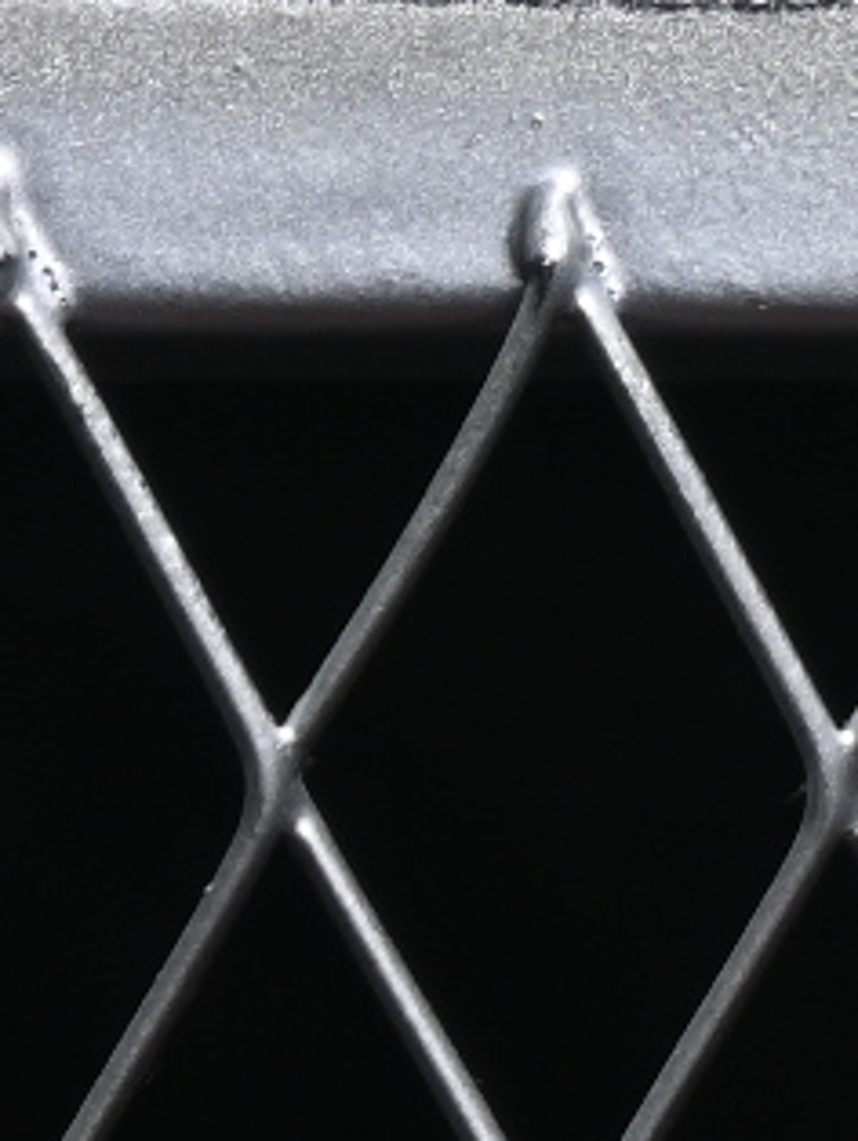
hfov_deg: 2.3
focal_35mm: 639
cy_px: -2155
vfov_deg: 3.0
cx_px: 2978
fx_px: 21089
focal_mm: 50
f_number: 6.3
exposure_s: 1/50
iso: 160
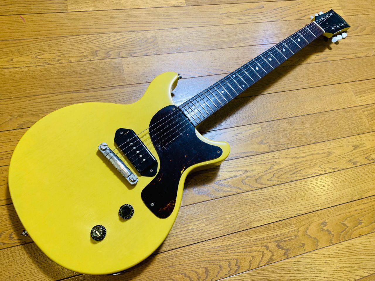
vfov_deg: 53.1
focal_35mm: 26
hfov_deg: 67.3
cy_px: 140
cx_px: 188
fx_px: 282
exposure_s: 1/60
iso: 320
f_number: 1.8
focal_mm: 4.25
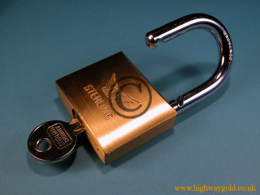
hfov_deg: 38.2
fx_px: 376
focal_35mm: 50
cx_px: 130
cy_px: 98
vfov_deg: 29.1
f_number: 4.3
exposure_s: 1/113
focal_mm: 12.7
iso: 100
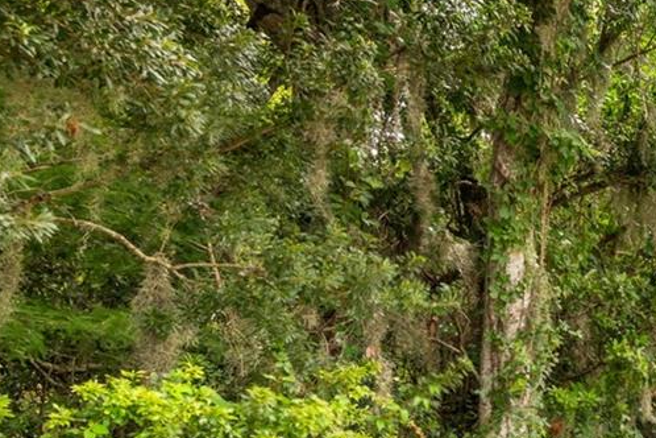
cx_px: 958
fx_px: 820
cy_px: 411
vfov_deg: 28.5
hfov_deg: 29.2
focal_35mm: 45
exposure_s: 1/250
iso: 250
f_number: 6.3
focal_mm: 14
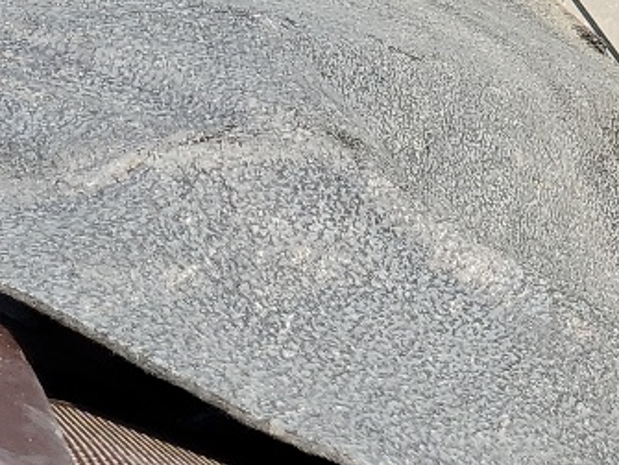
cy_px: -122
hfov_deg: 15.1
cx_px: 835
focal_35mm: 124
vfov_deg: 11.7
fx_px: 2220
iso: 50
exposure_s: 1/1667
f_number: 1.5
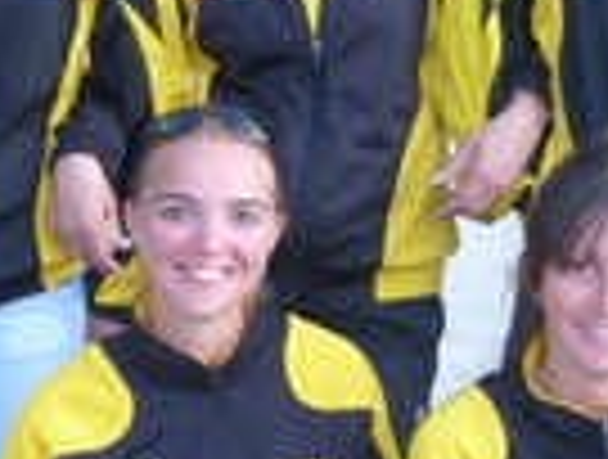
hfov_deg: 12.1
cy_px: 101
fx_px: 2853
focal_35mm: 162
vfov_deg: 9.2
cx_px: 453
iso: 200
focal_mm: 9.1
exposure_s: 1/30
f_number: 3.9
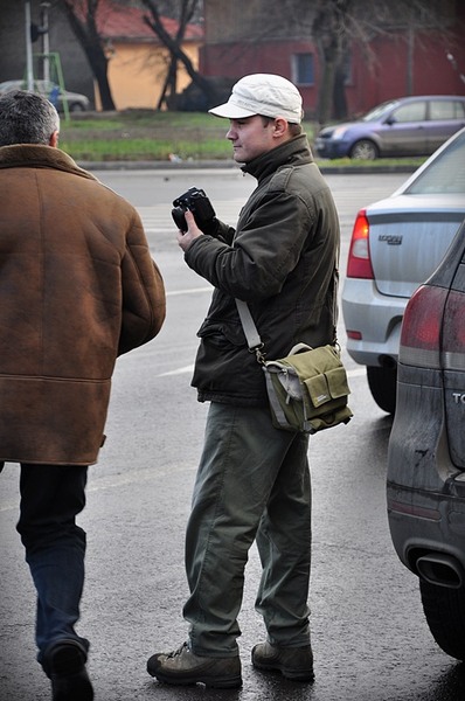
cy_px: 350
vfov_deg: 14.9
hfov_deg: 9.9
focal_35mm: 138
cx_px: 232
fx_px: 2683
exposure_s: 1/160
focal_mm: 92
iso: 250
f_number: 5.6
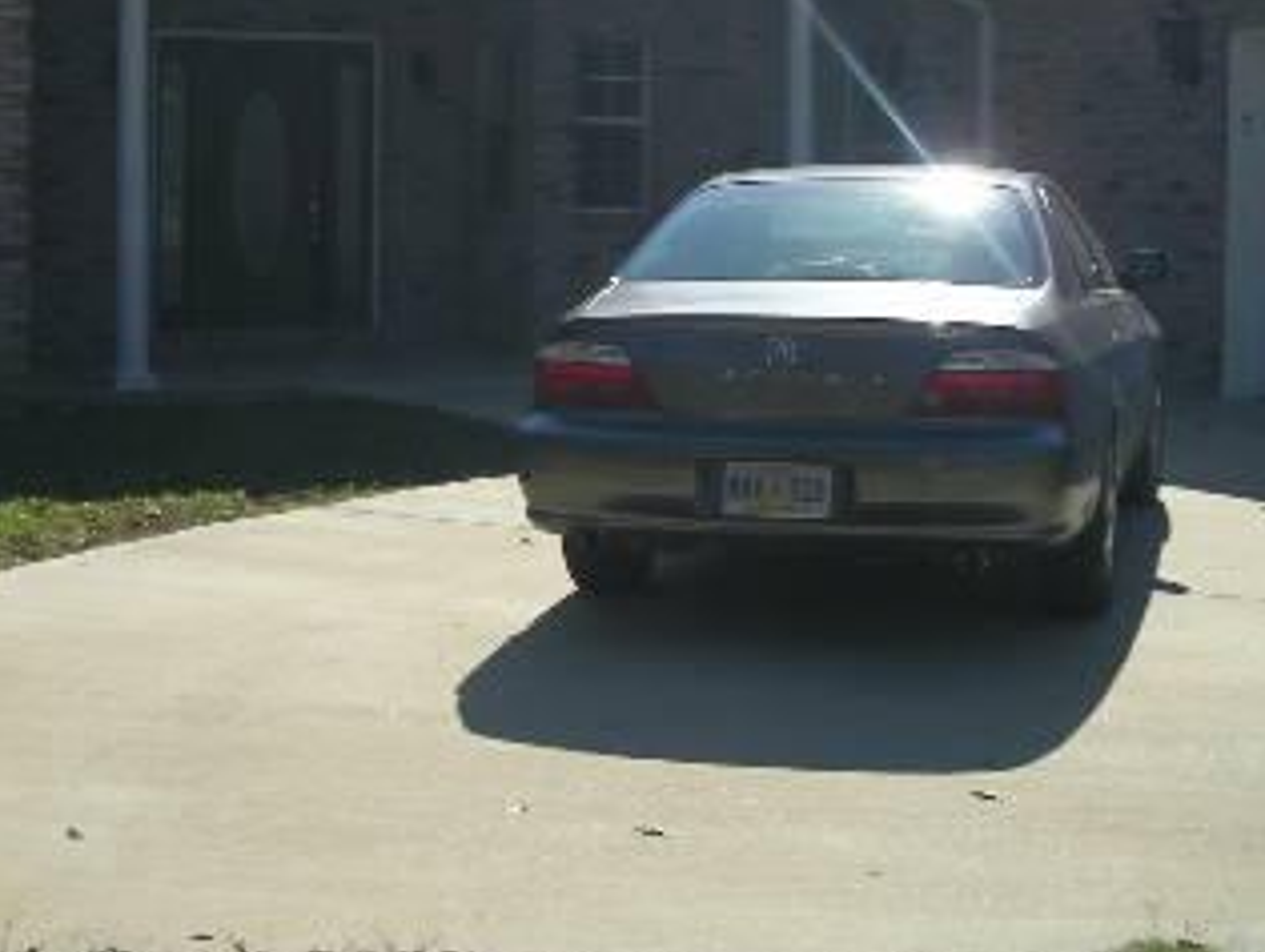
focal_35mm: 71
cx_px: 695
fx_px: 2598
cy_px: 84
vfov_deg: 20.3
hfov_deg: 27.4
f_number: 5.7
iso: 50
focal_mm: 5.7
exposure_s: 1/245
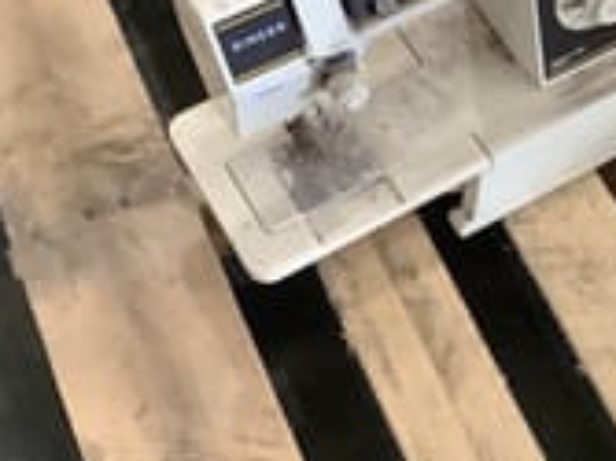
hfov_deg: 19.8
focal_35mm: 93
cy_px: -2
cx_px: 738
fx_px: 1654
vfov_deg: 15.6
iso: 320
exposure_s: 1/50
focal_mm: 3.3
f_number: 2.4
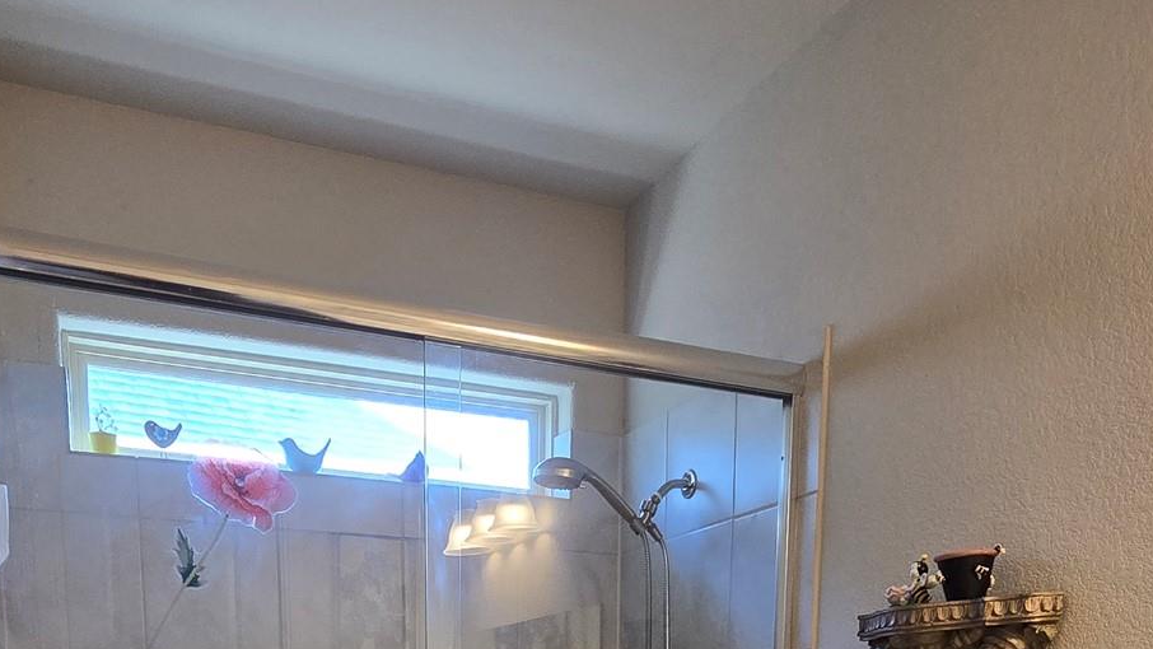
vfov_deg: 28.1
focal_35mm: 32
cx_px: 517
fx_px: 979
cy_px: 906
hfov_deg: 60.9
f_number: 2.2
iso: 160
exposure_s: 1/60
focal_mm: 2.2
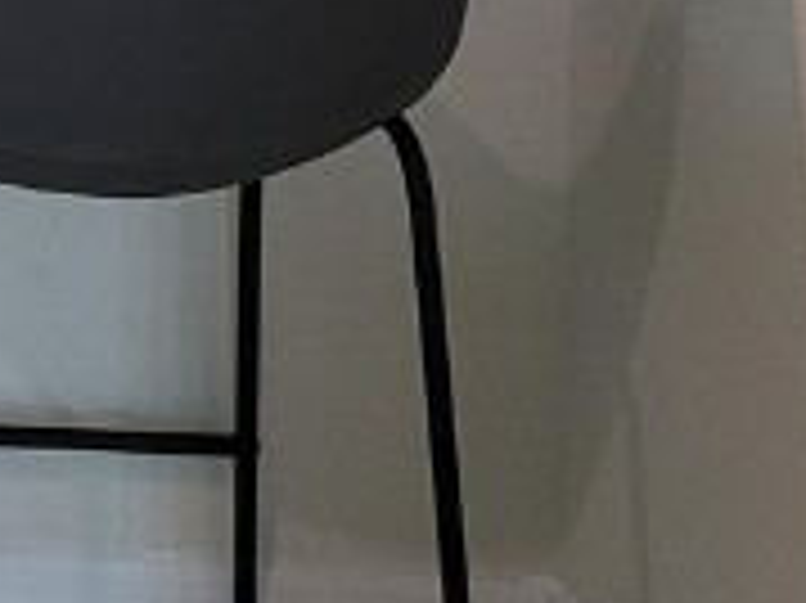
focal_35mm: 149
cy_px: -972
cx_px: -1009
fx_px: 3467
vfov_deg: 8.8
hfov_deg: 11.4
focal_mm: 5.4
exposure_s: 1/120
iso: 250
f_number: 1.8
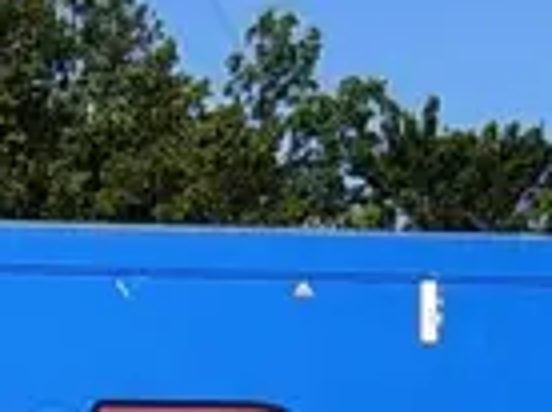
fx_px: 1735
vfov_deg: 12.2
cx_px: 140
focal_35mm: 109
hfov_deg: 18.0
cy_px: 794
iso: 50
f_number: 2.2
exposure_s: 1/1800
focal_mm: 1.64
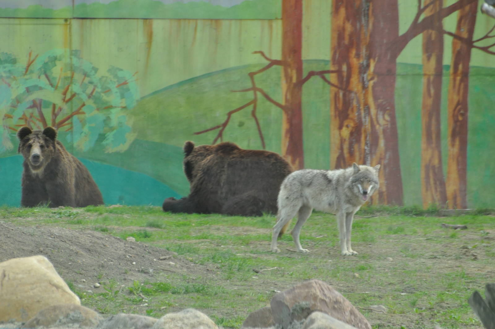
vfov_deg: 3.7
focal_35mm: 375
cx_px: 248
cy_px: 164
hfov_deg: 5.5
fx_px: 5150
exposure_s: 1/1000
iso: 800
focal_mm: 250
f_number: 5.6
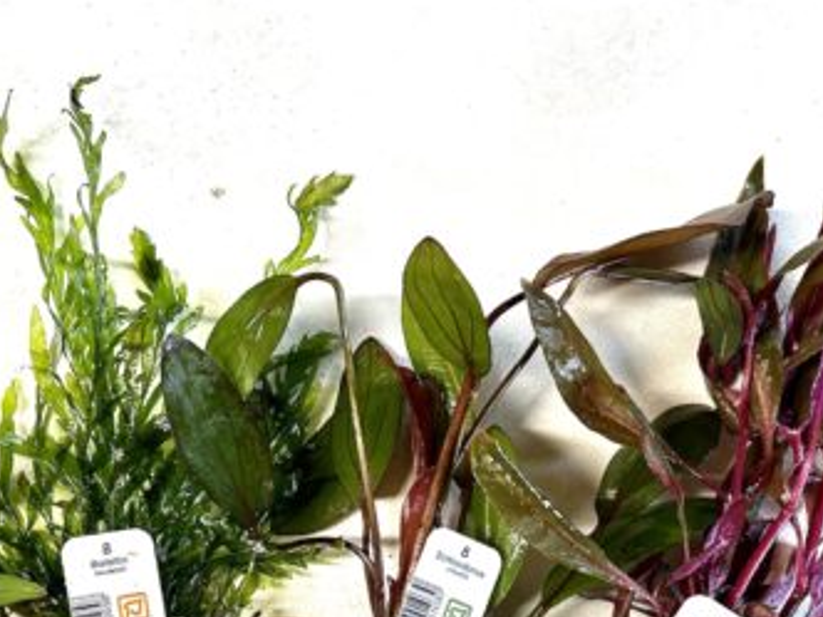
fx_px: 1117
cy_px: 528
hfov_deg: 40.3
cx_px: 342
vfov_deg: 29.9
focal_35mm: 47
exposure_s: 1/100
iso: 125
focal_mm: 5.7
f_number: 1.5
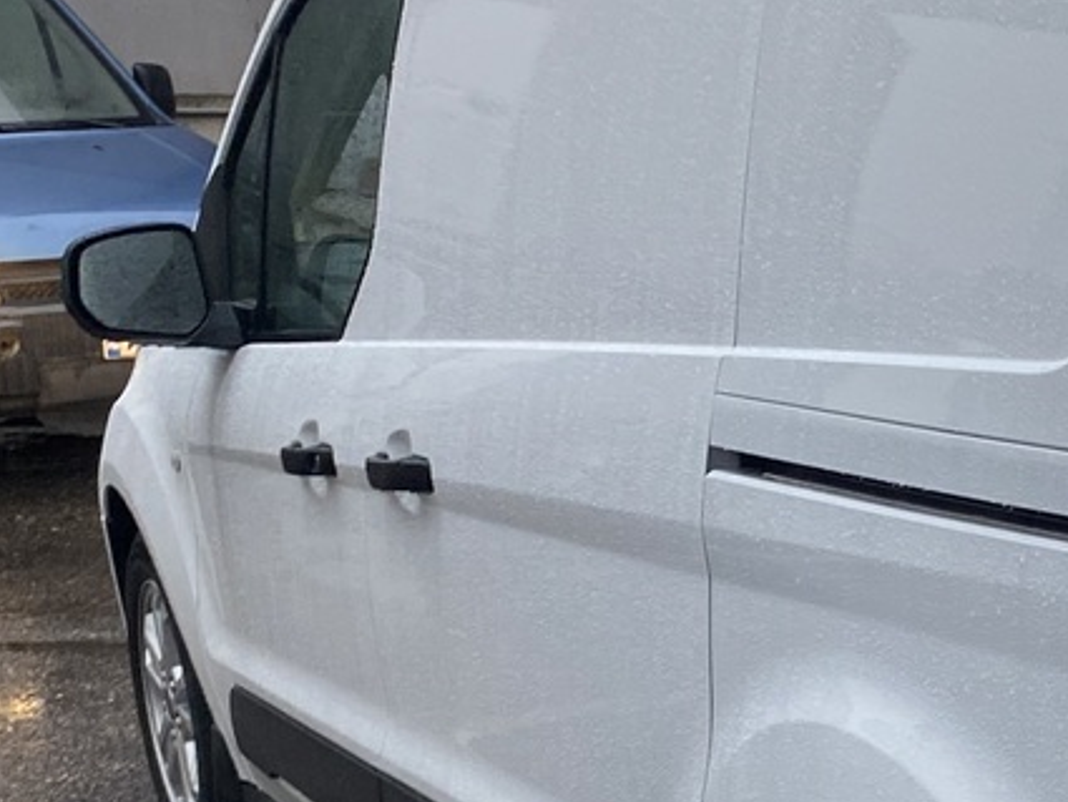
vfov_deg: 16.6
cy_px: 669
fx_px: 2716
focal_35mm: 88
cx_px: 1498
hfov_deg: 19.9
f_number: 1.8
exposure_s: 1/102
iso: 100
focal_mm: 4.25
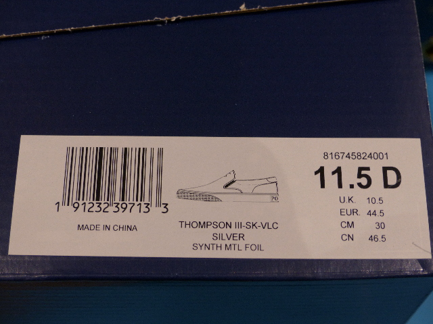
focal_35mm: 69
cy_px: 162
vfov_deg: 21.3
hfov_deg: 28.2
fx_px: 863
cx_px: 216
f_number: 2.8
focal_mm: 12.5
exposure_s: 1/60
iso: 125
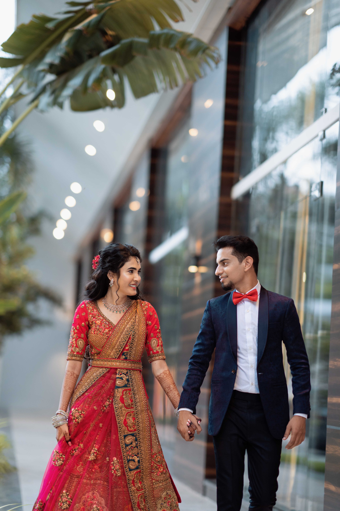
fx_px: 1204
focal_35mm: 85
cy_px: 256
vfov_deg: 23.9
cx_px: 170
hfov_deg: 16.1
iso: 800
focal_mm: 85
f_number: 1.4
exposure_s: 1/250
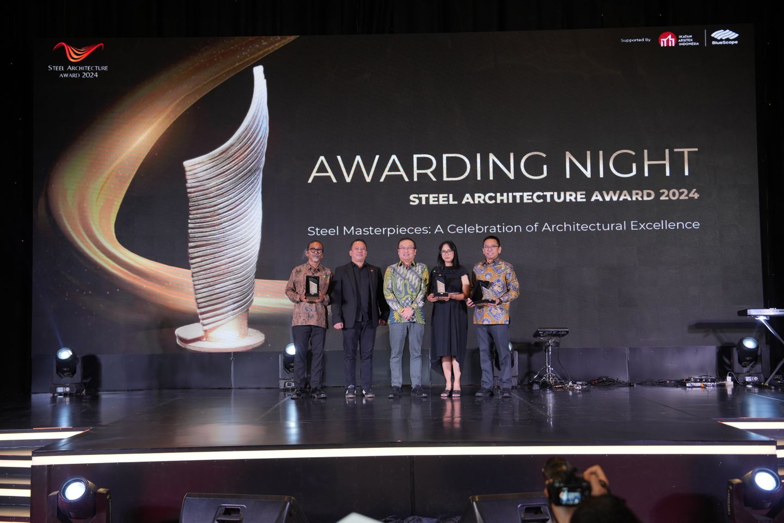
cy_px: 262
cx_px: 392
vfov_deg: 32.6
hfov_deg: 47.4
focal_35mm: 41
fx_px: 893
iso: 500
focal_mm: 41
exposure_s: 1/200
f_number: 2.8
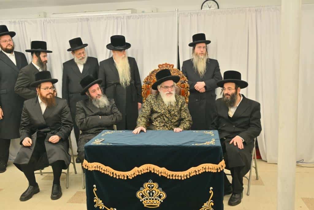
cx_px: 157
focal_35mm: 34
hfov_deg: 55.1
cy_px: 105
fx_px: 301
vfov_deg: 38.4
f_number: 4
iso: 250
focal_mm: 34.5
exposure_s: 1/200
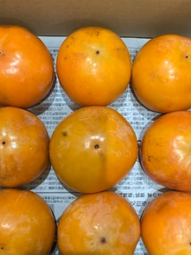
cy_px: 157
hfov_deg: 37.7
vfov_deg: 48.6
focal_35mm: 38
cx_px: 98
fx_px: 280
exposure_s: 1/37
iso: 400
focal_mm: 3.99
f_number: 1.8
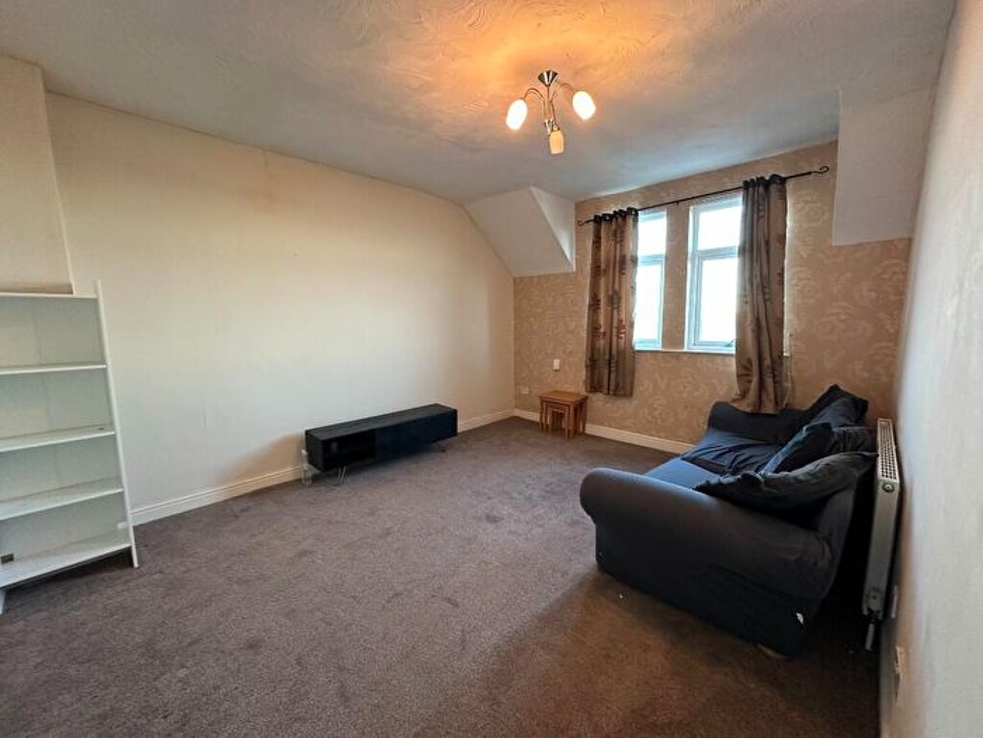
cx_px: 492
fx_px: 398
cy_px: 369
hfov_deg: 102.1
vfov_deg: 85.7
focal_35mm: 14
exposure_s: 1/50
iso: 320
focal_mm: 2.22
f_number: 2.2
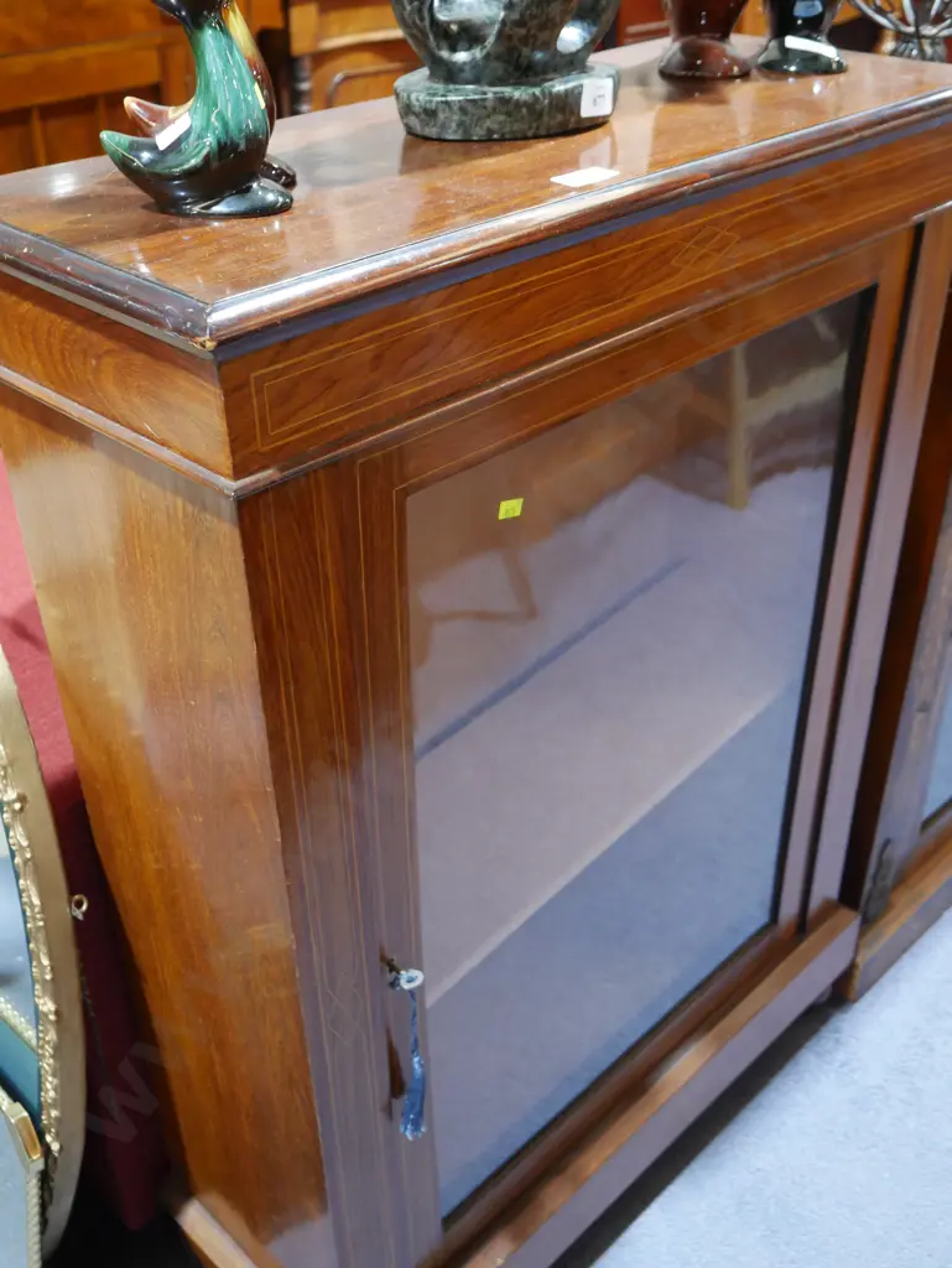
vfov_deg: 49.0
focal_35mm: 38
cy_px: 634
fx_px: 1392
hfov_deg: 37.8
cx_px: 476
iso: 1250
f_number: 4.1
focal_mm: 19
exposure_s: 1/60
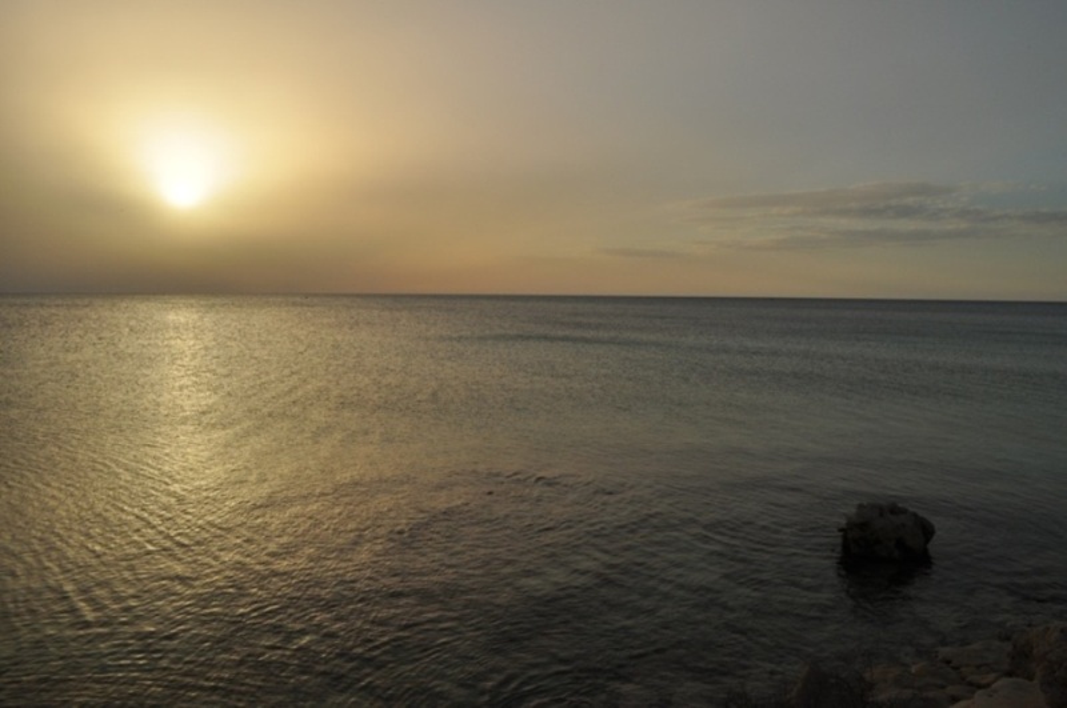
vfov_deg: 43.5
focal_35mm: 30
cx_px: 534
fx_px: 888
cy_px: 354
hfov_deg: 62.0
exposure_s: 1/500
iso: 200
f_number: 11
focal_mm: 20
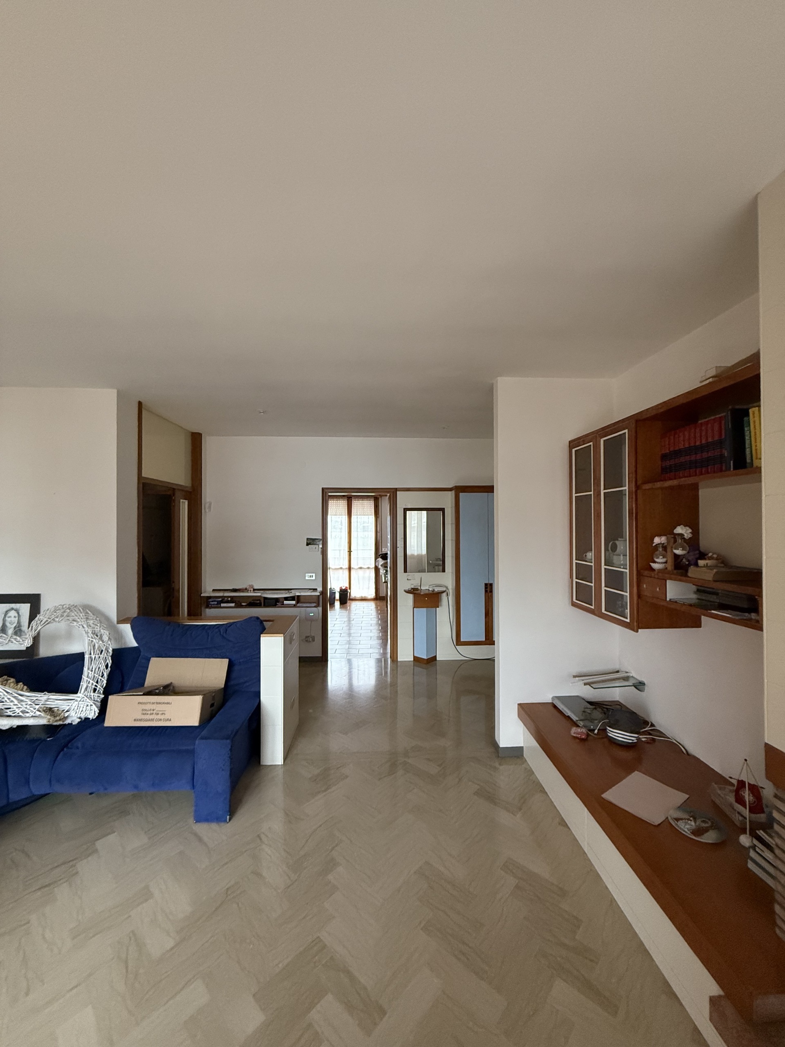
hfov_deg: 85.7
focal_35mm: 14
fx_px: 423
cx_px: 392
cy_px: 524
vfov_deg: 102.1
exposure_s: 1/100
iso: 500
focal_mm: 2.22
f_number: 2.2
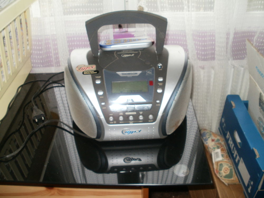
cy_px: 99
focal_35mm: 36
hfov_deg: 51.4
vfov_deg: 39.7
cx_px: 132
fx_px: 275
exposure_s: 1/30
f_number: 3.5
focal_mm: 6.3
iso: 125
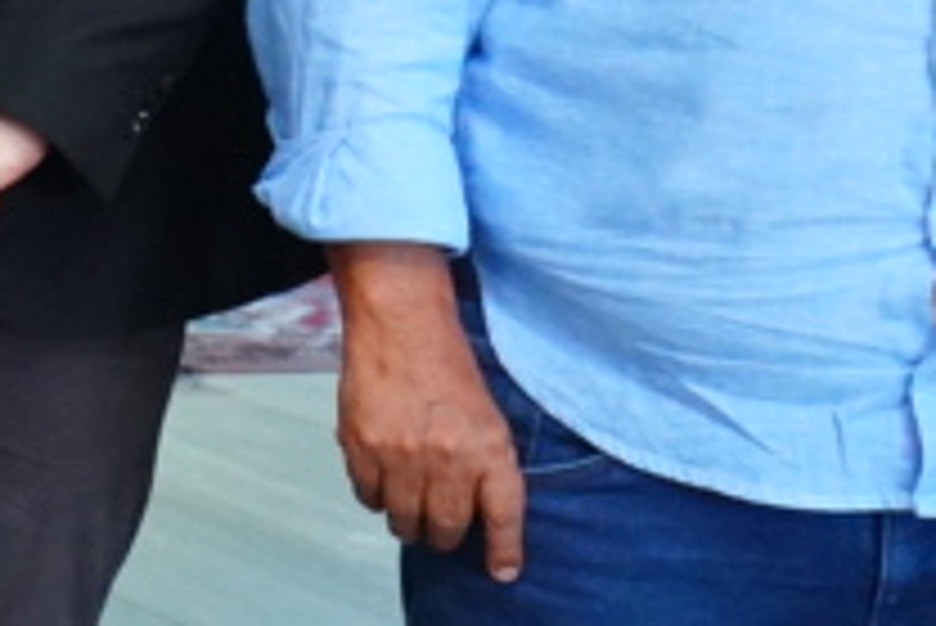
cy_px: -14
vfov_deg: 5.9
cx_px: -1966
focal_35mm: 233
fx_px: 6062
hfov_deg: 7.6
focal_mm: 30
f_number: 5
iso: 4000
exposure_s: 1/160
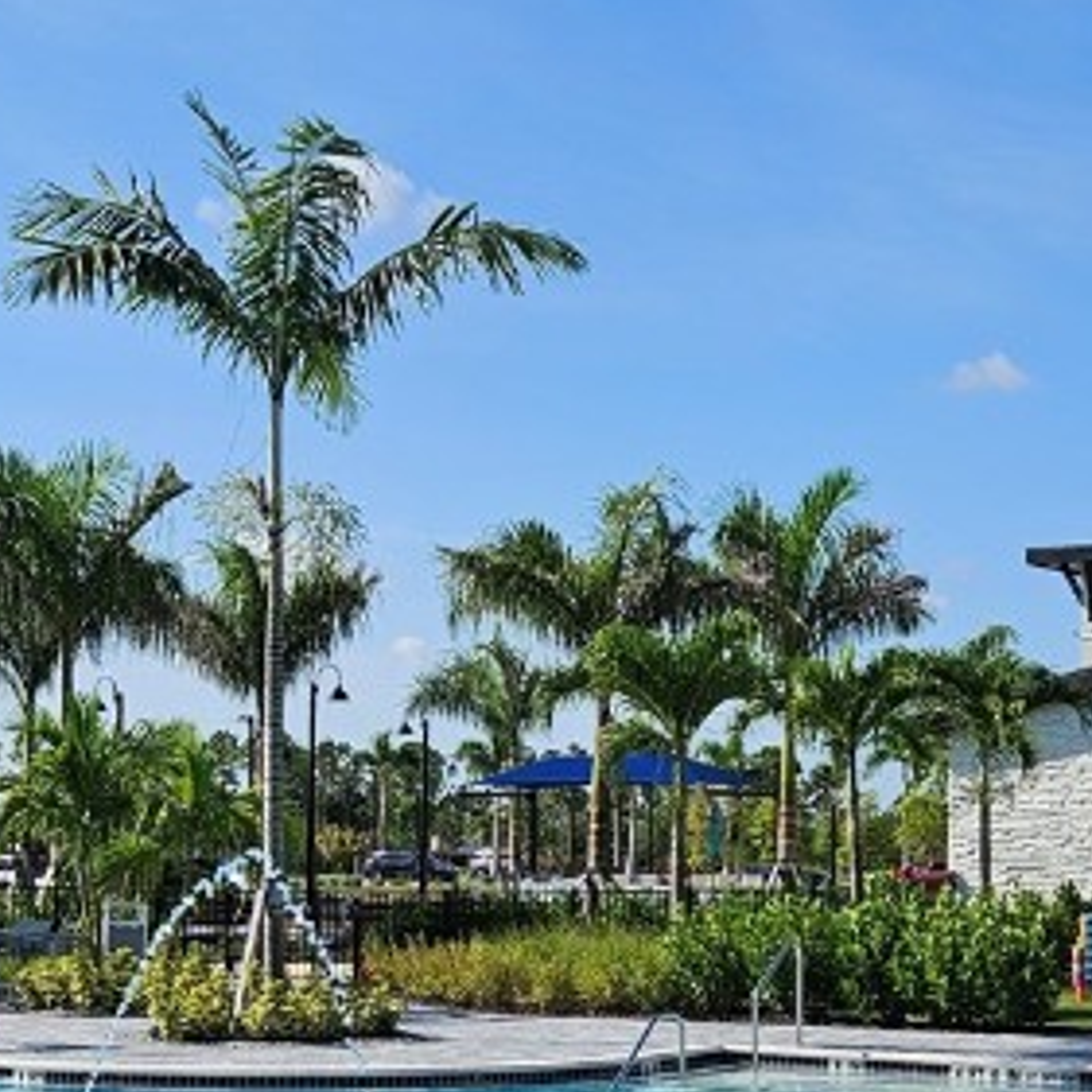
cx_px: 315
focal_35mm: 74
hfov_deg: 23.2
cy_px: 793
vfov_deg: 23.2
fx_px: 2641
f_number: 1.8
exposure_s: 1/2116
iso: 25
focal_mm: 5.4
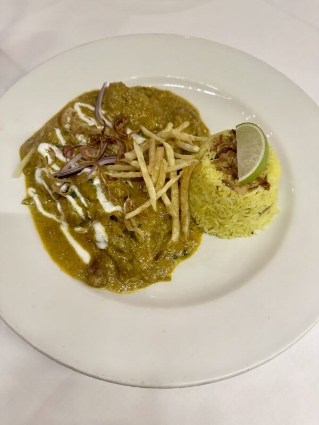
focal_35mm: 24
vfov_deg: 71.6
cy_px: 212
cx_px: 160
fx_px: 295
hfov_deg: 56.8
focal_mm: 6.86
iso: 1000
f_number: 1.78
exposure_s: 1/33
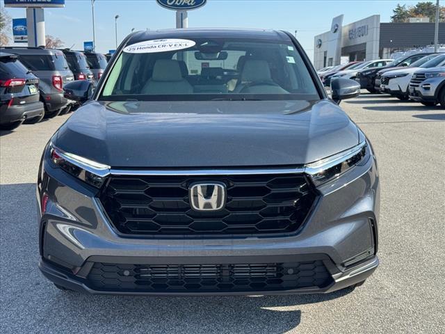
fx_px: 617
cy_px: 167
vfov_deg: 30.3
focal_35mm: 48
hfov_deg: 39.7
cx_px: 222
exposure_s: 1/1524
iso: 64
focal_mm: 6.76
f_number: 1.78
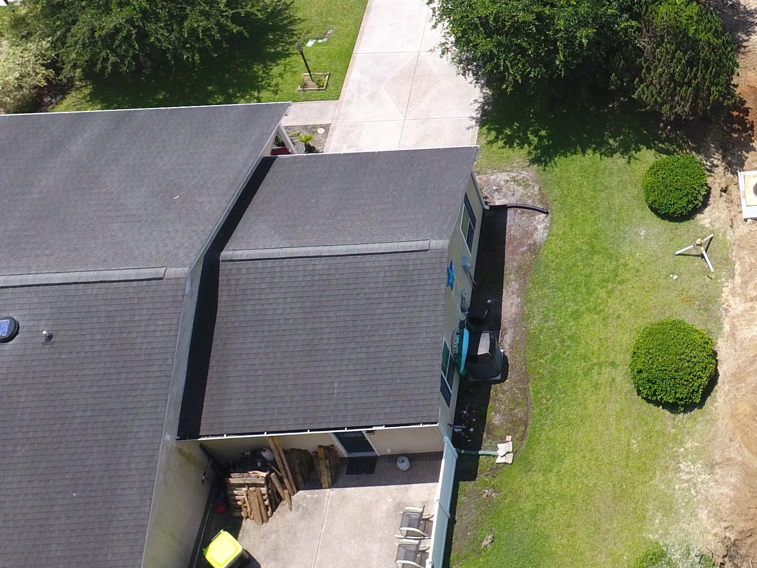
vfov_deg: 28.0
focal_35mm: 50
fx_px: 1093
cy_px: 50
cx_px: 766
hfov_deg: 34.5
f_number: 2.8
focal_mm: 3.61
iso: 100
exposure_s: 1/587
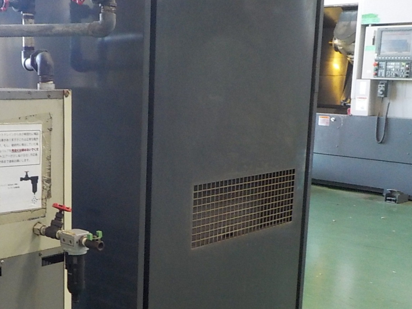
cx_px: 131
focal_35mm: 52
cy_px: 194
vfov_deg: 27.9
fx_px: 619
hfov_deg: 36.4
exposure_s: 1/30
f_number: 3.3
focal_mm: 4.1
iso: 360
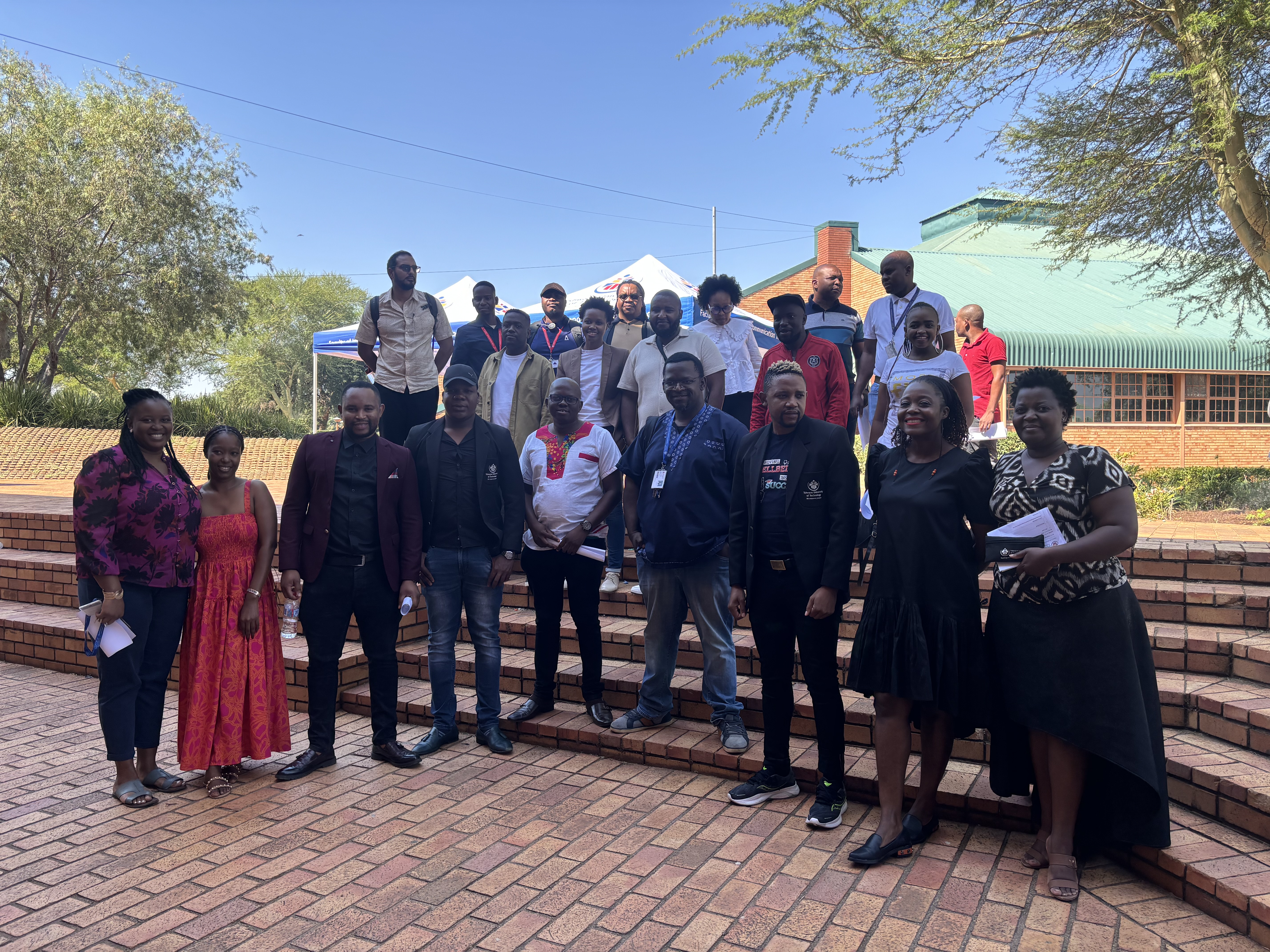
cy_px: 476
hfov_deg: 67.3
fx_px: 954
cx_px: 635
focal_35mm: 26
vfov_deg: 53.1
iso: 50
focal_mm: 5.96
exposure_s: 1/697
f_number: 1.6
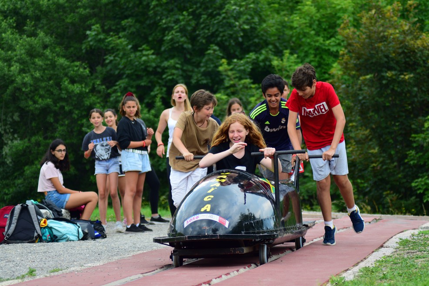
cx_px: 216
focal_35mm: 153
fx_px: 1823
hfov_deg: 13.4
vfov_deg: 9.0
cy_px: 140
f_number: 4
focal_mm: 98
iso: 360
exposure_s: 1/1000
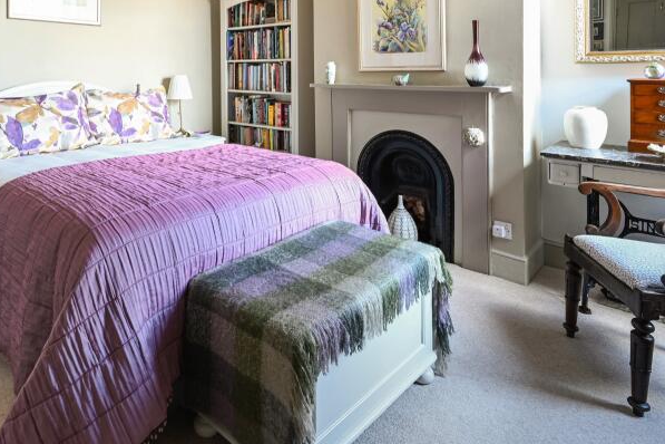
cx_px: 221
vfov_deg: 49.3
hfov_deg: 71.5
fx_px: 443
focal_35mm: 24
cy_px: 75
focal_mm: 14
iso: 100
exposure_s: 1.6
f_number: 9
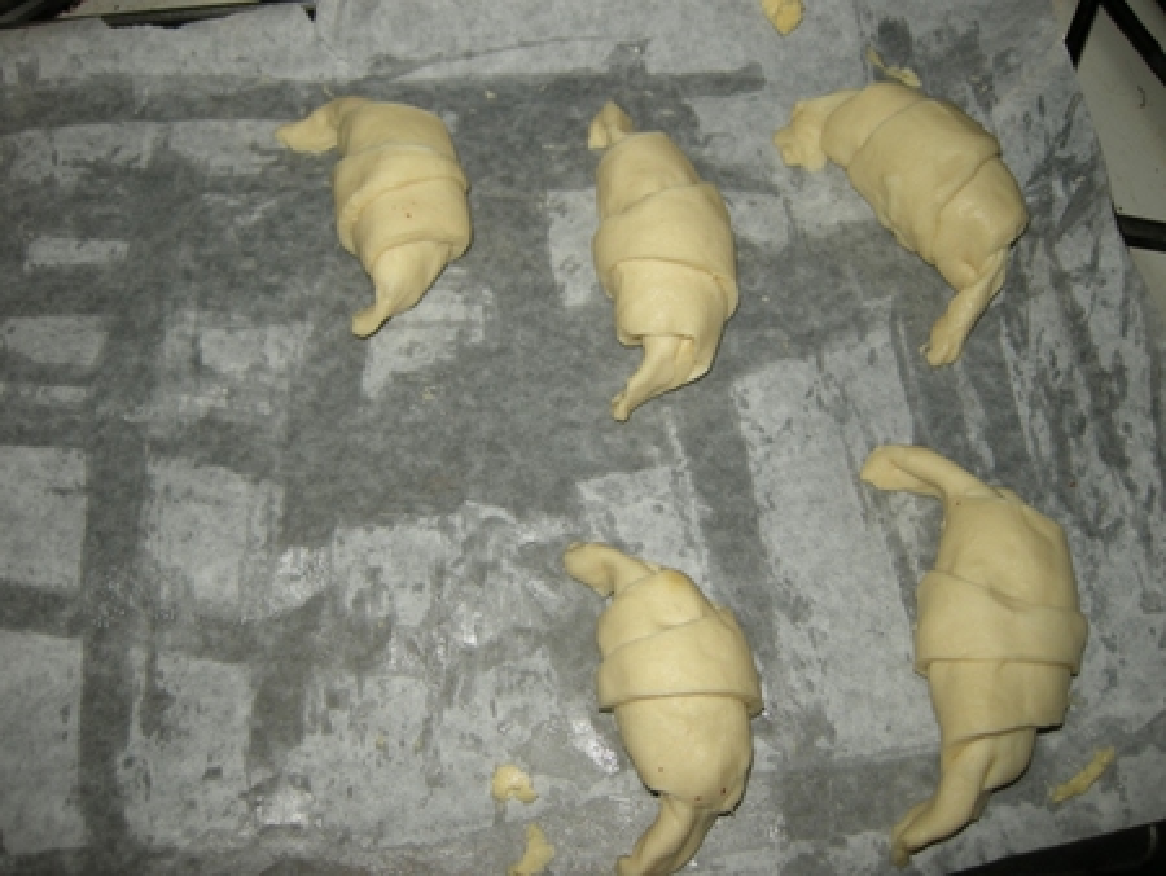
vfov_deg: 40.7
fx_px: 1180
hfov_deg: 52.6
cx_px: 583
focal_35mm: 35
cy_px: 438
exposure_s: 1/60
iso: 64
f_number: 2.7
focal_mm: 7.5
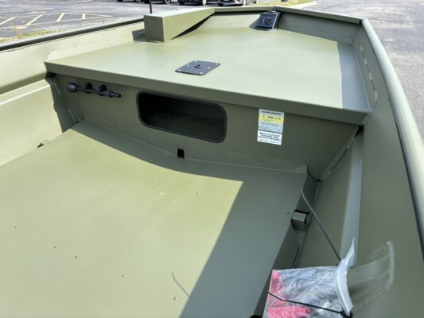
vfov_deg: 53.1
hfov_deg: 67.3
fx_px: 319
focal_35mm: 26
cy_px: 159
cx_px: 212
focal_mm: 5.96
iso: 50
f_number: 1.6
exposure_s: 1/1220
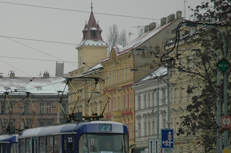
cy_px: 121
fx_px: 1224
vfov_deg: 7.2
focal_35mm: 191
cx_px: 64
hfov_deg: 10.8
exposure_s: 1/320
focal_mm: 70
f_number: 5
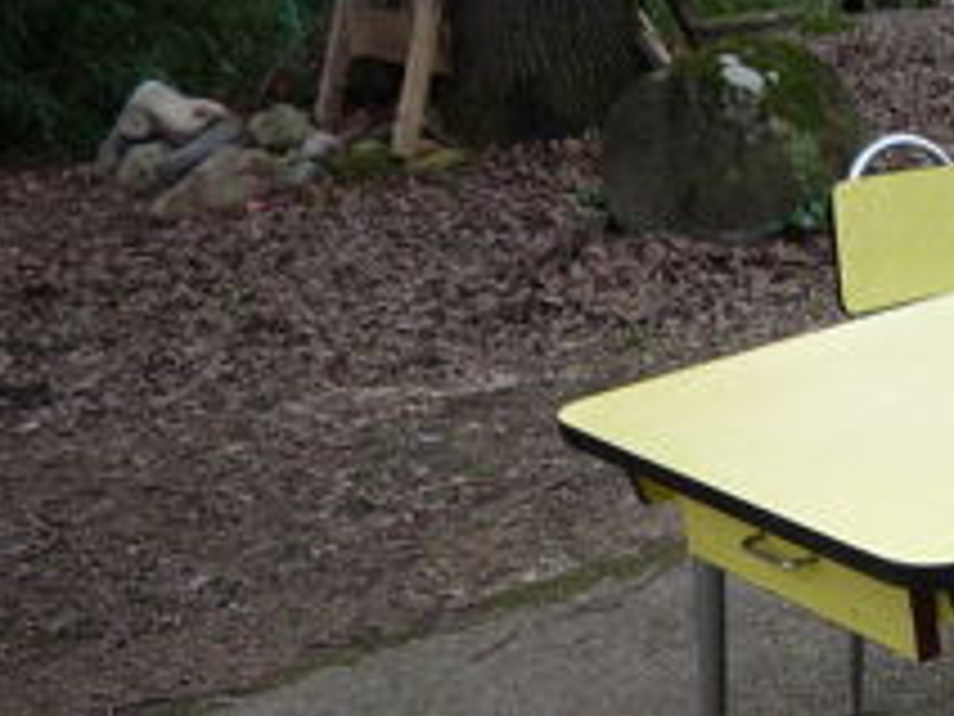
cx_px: 1071
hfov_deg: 26.2
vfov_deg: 20.7
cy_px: 770
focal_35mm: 68
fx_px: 1874
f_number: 3.5
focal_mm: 5.2
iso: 100
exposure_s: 1/100
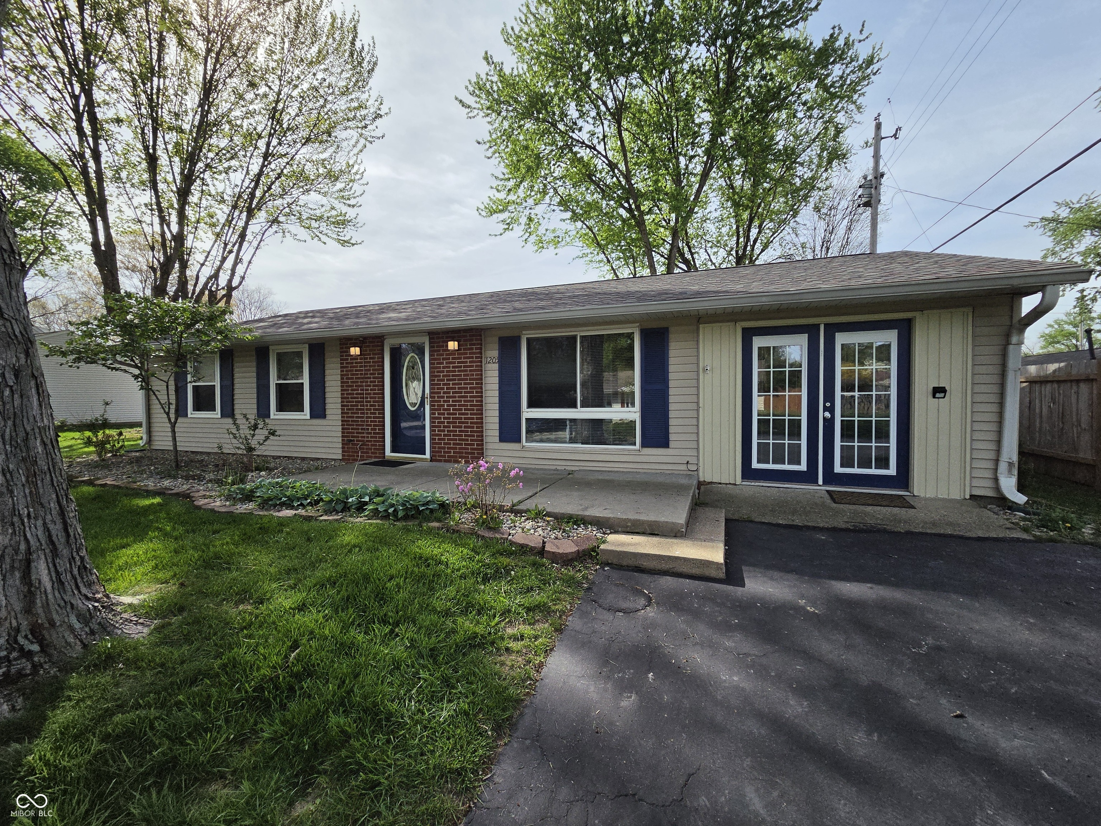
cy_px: 413
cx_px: 550
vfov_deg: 89.9
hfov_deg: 106.2
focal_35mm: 13
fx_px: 413
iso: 100
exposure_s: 1/5881
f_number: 2.2
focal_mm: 2.2
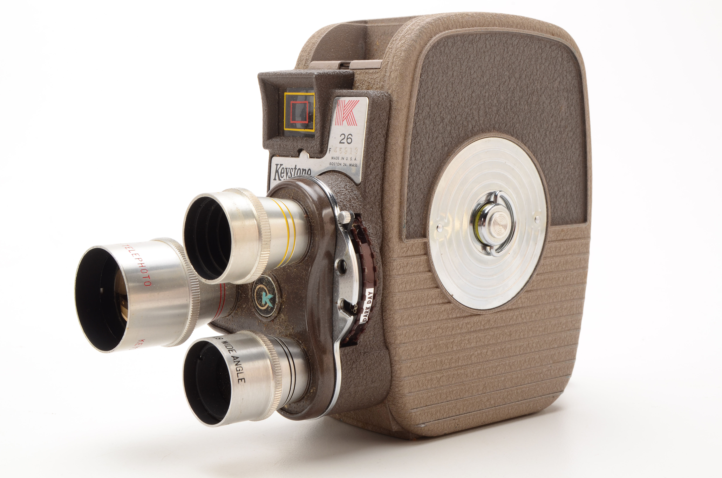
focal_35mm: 63
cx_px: 361
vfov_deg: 21.5
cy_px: 239
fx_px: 1261
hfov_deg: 32.0
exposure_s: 1/160
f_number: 18
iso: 100
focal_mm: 42
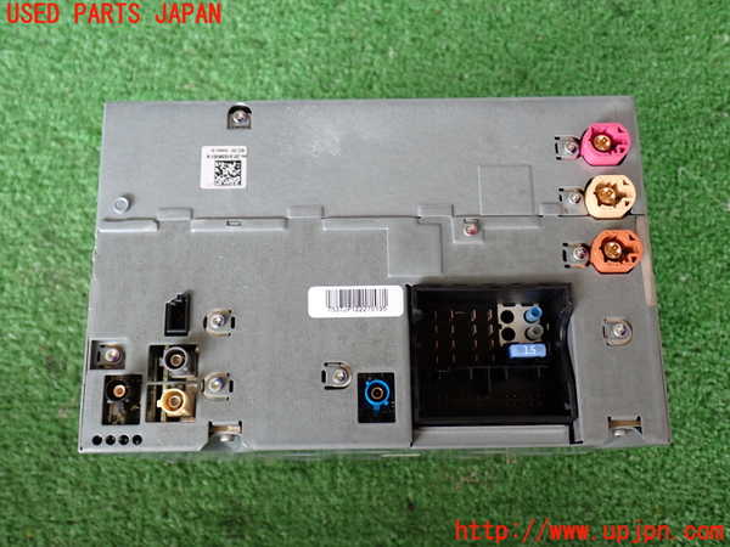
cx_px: 365
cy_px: 274
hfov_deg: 49.0
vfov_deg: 37.7
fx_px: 801
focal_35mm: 38
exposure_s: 1/80
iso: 160
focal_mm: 6.83
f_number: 2.7
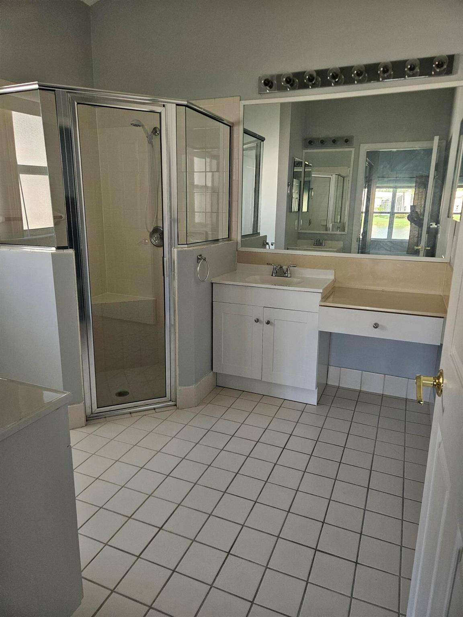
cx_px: 232
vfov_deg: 73.9
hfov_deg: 58.9
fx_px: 410
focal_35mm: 23
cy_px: 308
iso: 200
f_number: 1.8
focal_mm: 5.4
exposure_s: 1/207
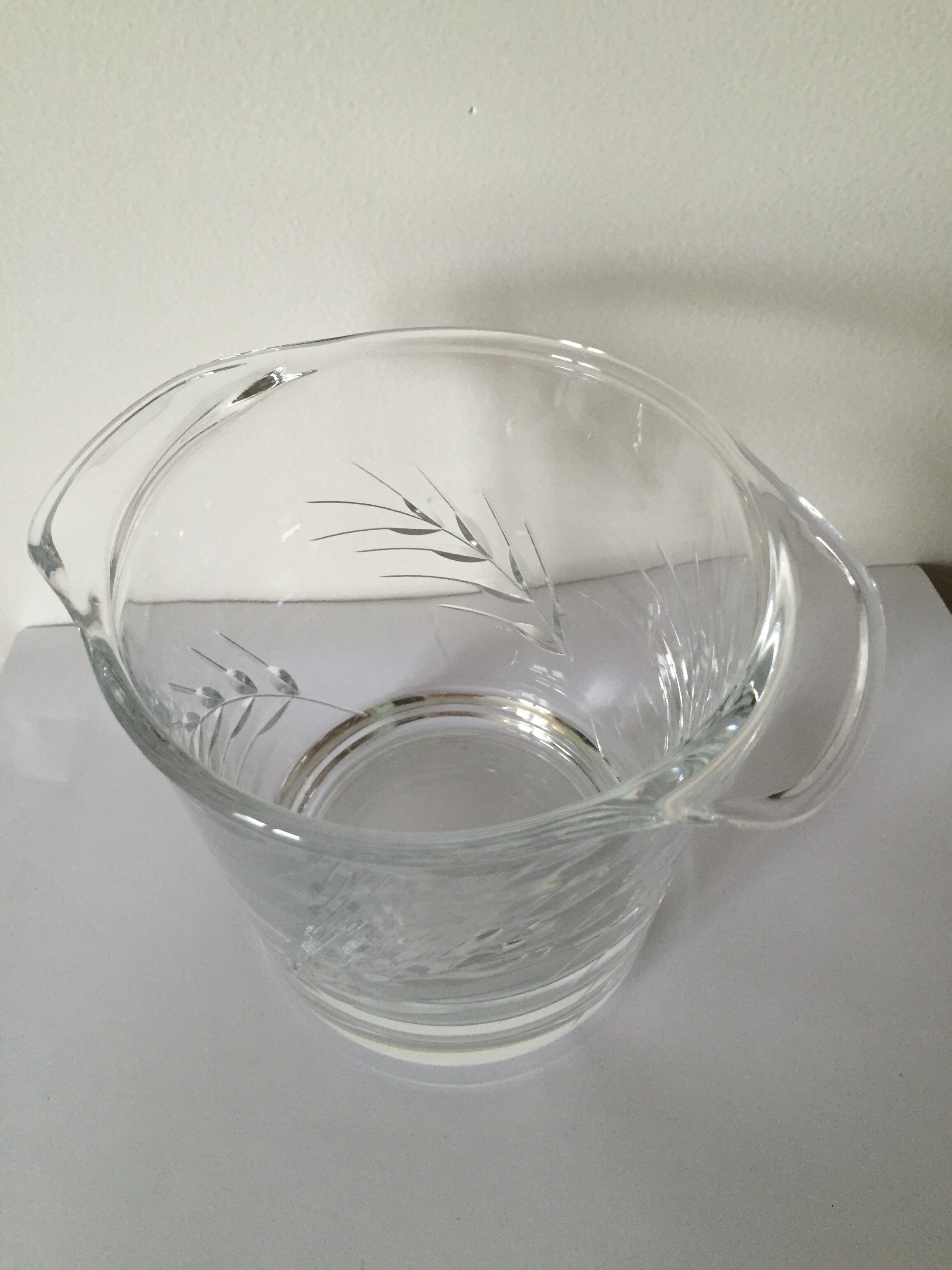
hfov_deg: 48.2
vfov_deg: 61.7
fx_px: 1063
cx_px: 476
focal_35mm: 29
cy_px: 635
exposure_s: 1/30
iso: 125
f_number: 2.2
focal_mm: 4.15
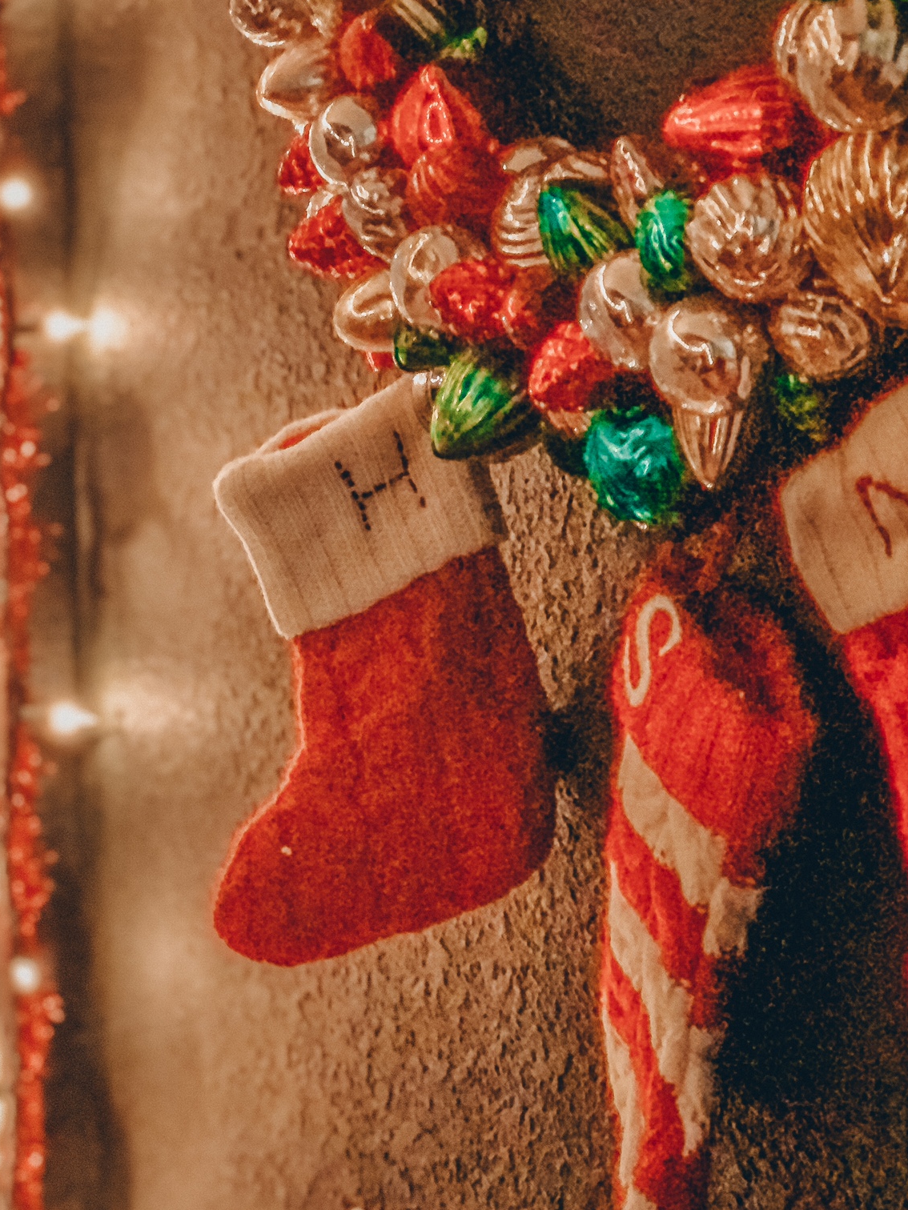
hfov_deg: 19.4
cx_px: 510
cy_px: 559
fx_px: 2658
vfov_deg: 25.7
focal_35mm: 76
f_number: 2.8
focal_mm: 6.6
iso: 1250
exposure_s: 1/30
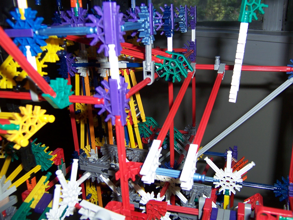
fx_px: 279
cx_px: 146
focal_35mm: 33
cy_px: 110
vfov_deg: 42.9
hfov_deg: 55.4
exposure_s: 1/60
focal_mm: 5.5
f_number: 2.8
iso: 80
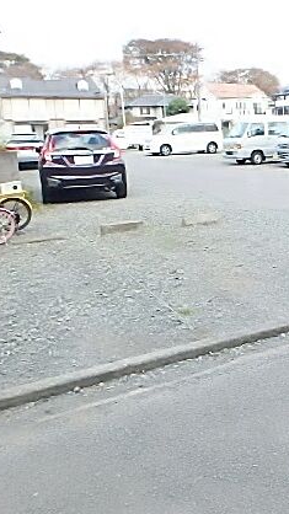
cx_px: 263
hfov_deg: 32.0
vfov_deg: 56.6
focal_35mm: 35
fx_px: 477
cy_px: 239
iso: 125
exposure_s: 1/200
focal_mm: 3.7
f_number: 3.5
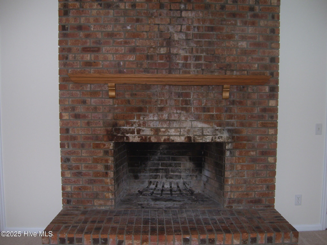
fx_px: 350
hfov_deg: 50.1
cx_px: 164
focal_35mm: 37
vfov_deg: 38.7
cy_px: 122
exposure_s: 1/60
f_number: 2.7
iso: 80
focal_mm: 6
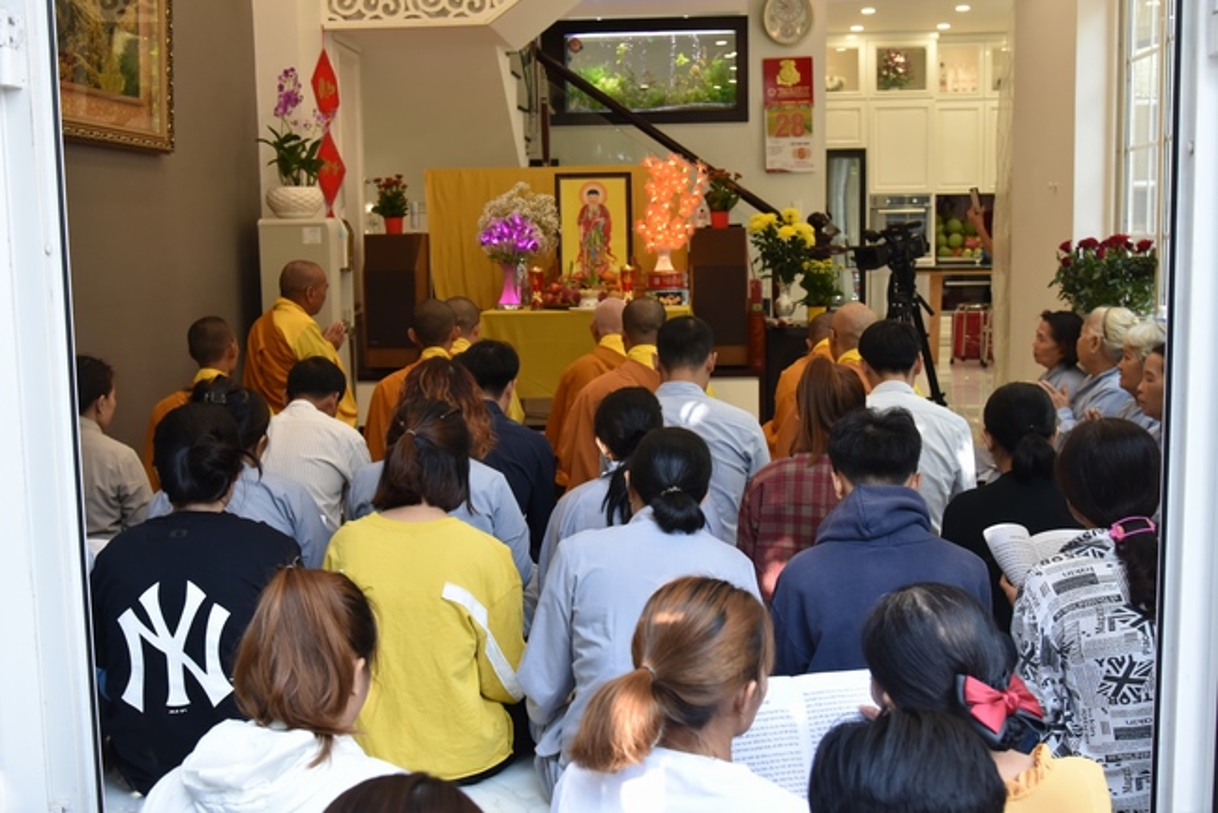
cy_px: 406
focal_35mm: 38
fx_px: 1286
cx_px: 609
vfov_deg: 35.1
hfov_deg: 50.7
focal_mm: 38
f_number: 5.6
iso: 1250
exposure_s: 1/125
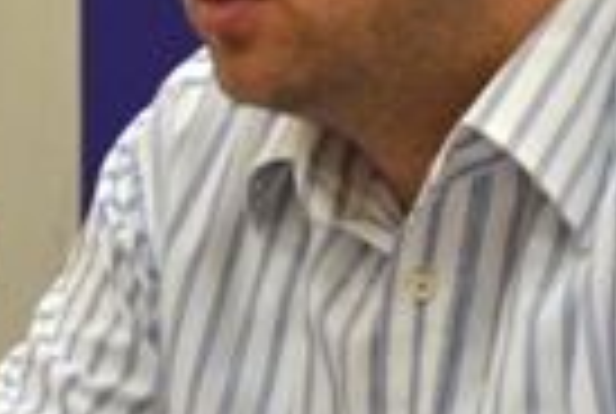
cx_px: 76
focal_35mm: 308
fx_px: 5282
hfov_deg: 6.7
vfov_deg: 4.5
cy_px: 56
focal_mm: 44
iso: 640
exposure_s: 1/60
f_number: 5.3
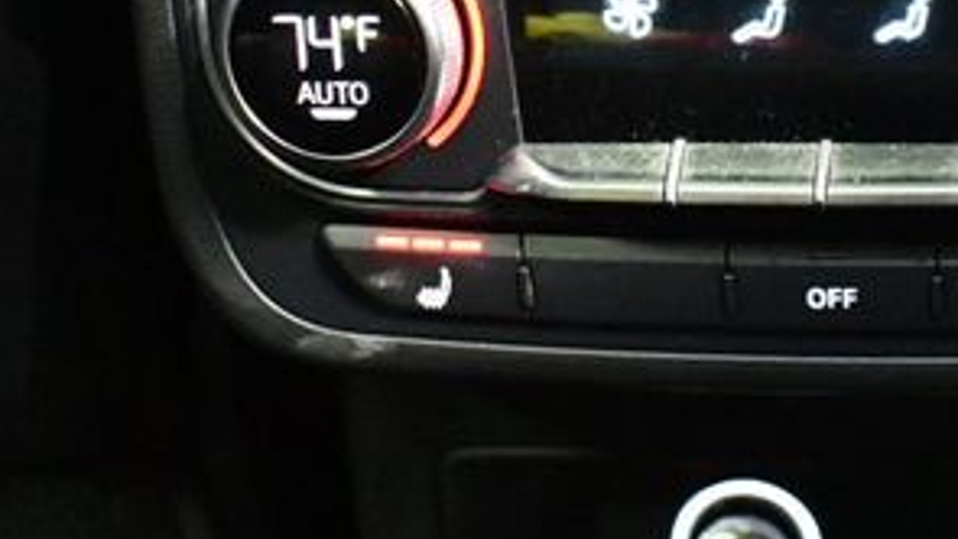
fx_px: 2083
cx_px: 906
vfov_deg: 14.7
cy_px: 159
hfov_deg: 24.9
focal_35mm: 82
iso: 12800
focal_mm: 18
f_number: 3.5
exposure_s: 1/50
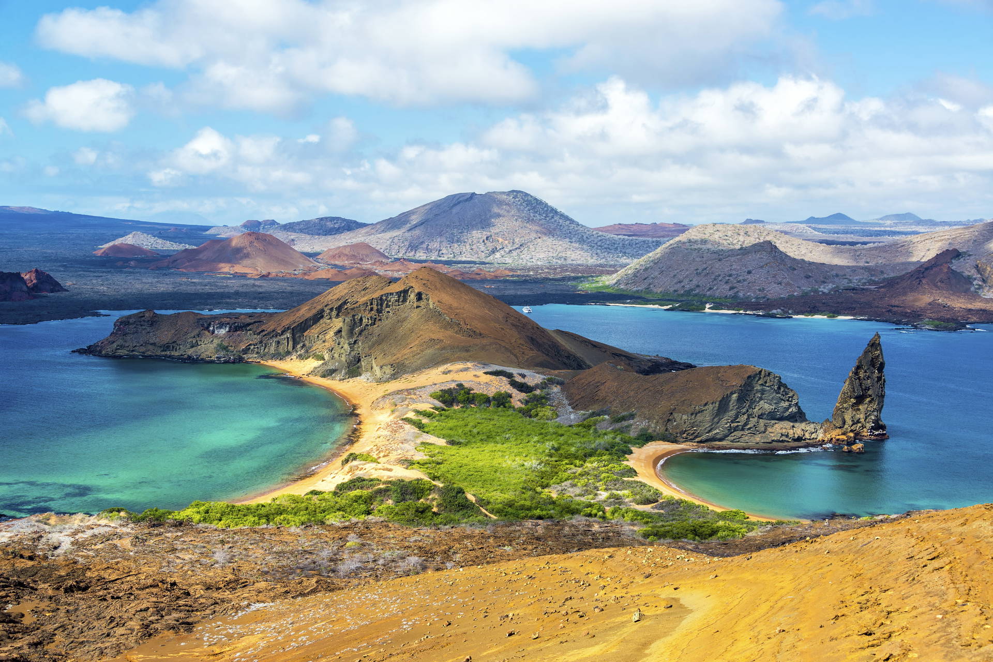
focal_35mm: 45
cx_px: 496
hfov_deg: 43.6
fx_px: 1241
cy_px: 331
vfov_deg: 29.9
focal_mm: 45
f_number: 8
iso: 400
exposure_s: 1/250
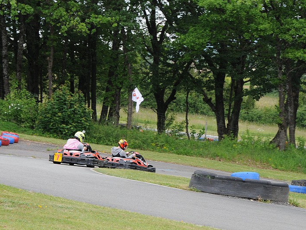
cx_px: 152
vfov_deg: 11.3
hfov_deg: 15.1
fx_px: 1158
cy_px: 115
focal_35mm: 131
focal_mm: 80
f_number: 9
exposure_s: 1/160
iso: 400
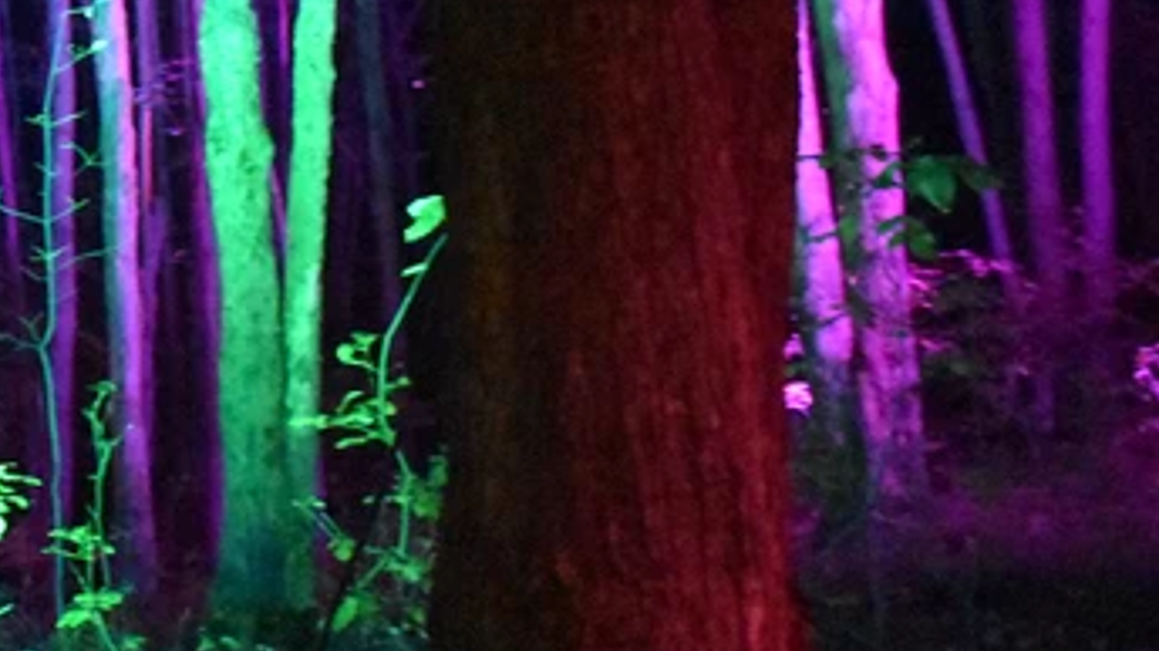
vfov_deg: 14.4
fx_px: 2426
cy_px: -270
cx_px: -455
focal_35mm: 79
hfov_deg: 23.0
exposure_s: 1/13
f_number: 3.5
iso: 12800
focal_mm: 18
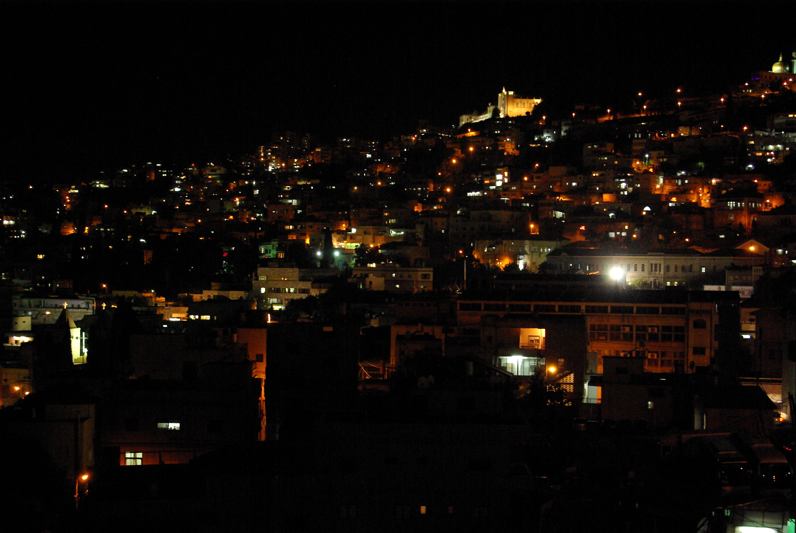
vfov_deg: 23.8
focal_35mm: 57
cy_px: 266
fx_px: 1262
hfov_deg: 35.0
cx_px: 398
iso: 1600
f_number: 4.5
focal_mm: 38
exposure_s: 1/6
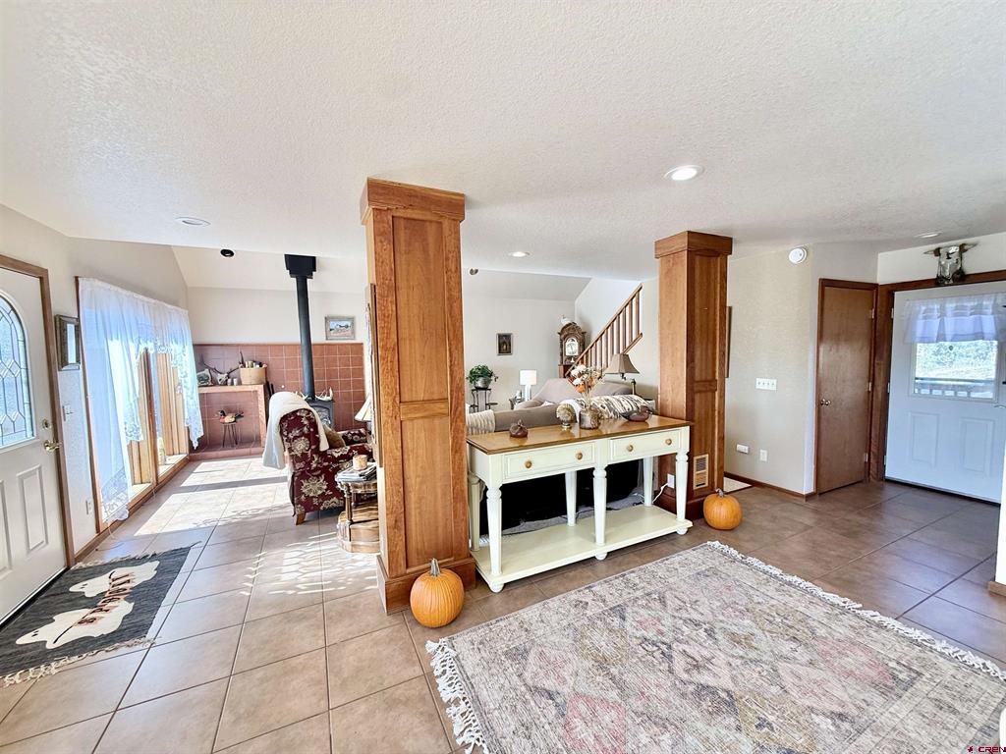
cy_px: 377
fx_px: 407
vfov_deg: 85.7
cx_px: 503
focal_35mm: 14
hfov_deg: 102.1
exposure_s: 1/120
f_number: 2.2
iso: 100
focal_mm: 2.22
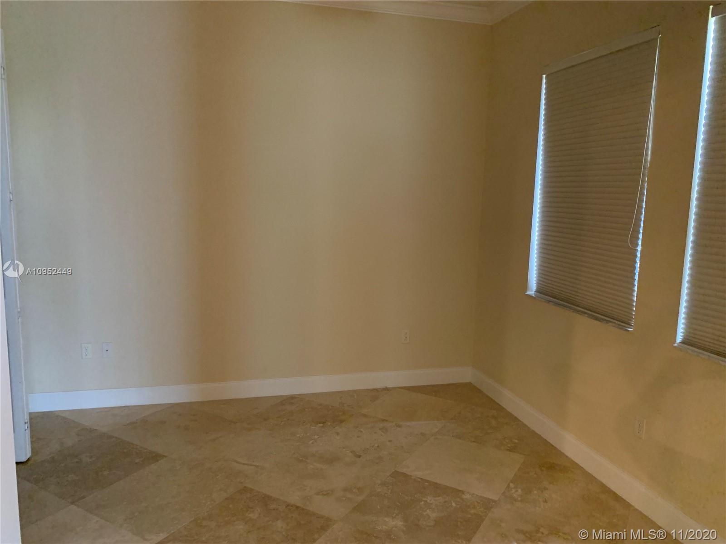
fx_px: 545
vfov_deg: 53.1
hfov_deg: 67.3
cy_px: 272
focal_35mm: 26
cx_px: 363
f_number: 1.8
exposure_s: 1/30
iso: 640
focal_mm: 4.25
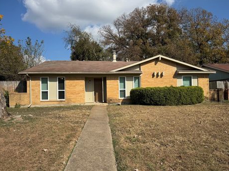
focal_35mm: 26
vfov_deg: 53.0
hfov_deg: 67.3
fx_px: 172
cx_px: 120
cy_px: 91
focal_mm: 6.76
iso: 80
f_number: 1.78
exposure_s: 1/6410
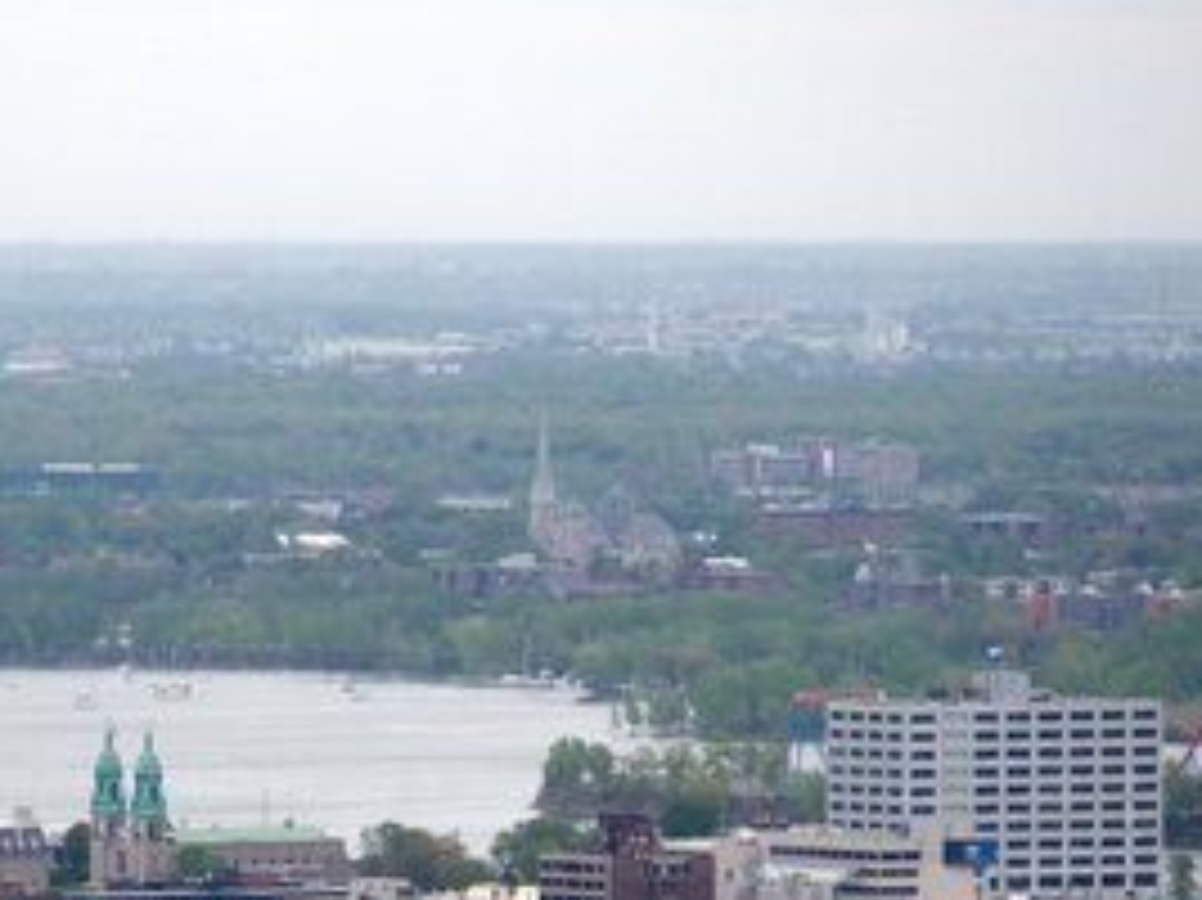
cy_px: 770
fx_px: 18742
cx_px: 284
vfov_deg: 2.8
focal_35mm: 540
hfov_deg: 3.7
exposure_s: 1/640
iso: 100
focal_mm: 64.3
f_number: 3.2
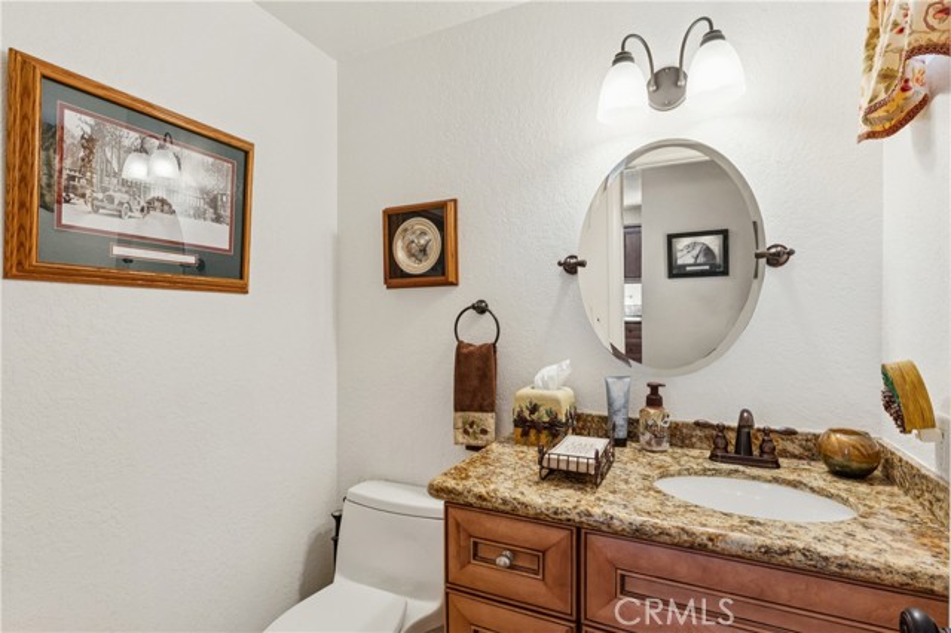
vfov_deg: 68.5
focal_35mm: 18
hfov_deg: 91.3
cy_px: 316
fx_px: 465
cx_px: 476
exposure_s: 1/1.67
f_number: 13
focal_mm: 17.6
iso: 100
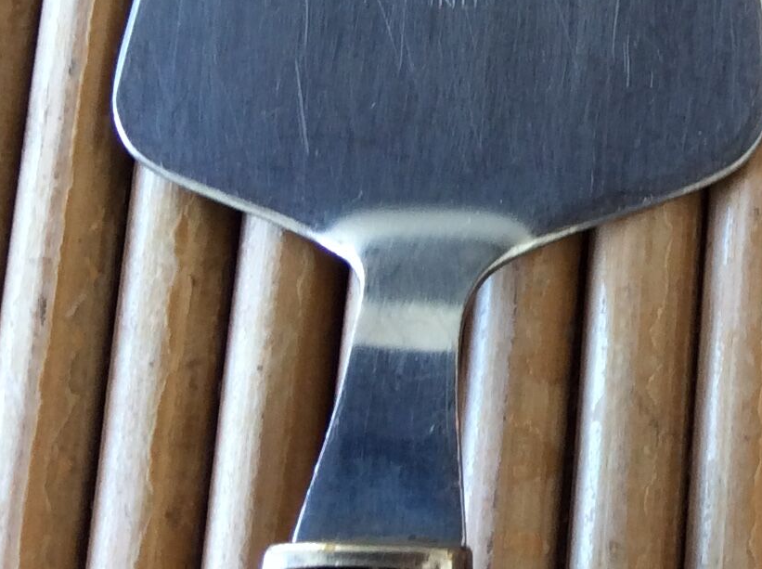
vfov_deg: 14.1
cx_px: 993
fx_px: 2220
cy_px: -151
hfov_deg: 18.2
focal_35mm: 101
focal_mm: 3.3
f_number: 2.4
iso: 32
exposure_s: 1/25
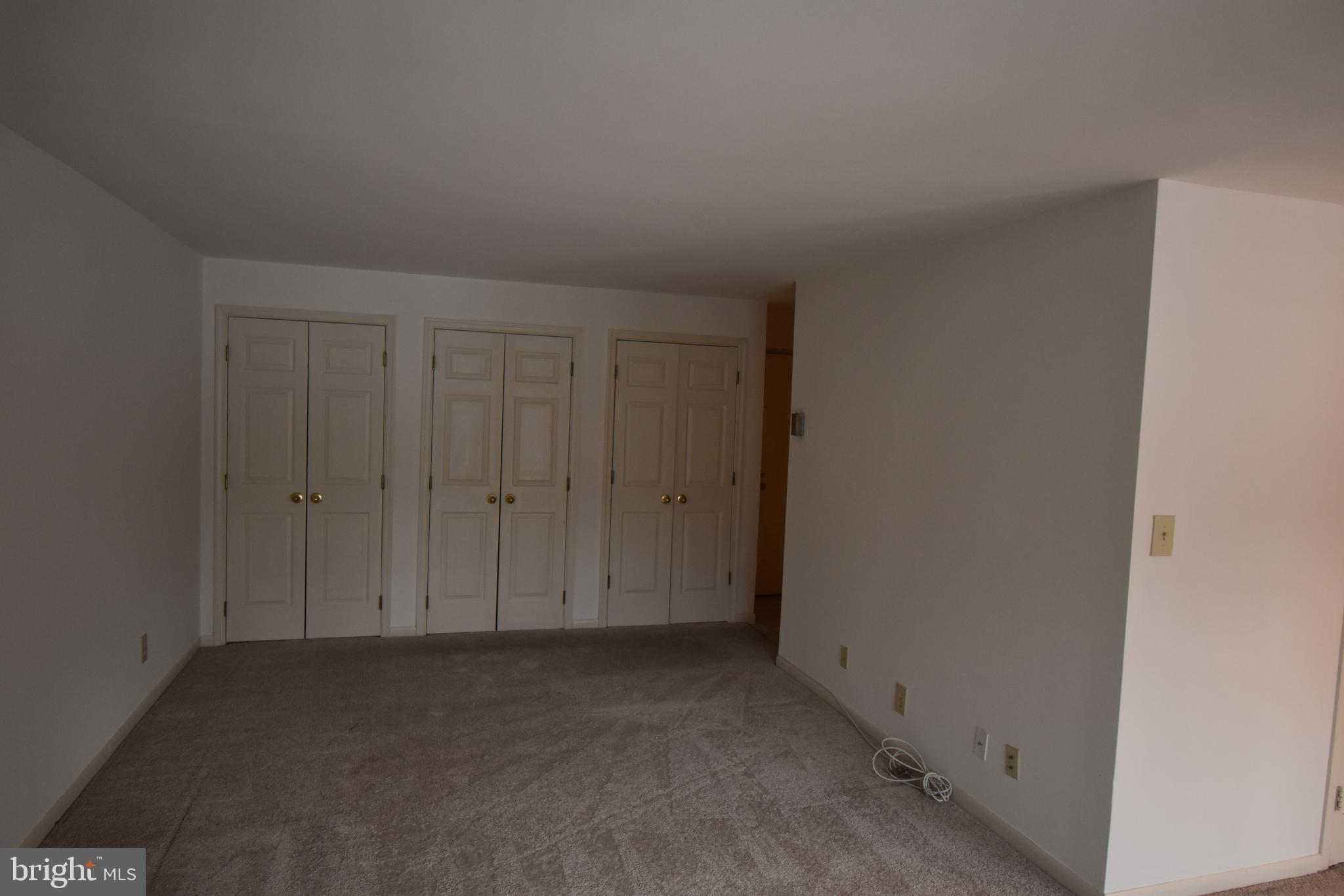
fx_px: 784
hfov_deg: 81.2
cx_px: 672
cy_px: 448
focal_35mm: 21
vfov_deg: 59.5
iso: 800
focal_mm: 14
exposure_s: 1/60
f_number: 5
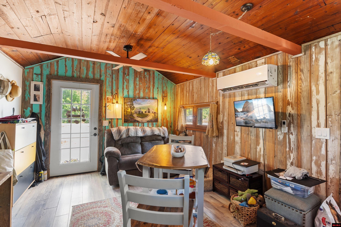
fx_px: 163
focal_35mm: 17
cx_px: 170
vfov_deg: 69.7
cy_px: 114
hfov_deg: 92.4
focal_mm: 11.5
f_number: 8
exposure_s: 1.6
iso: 100
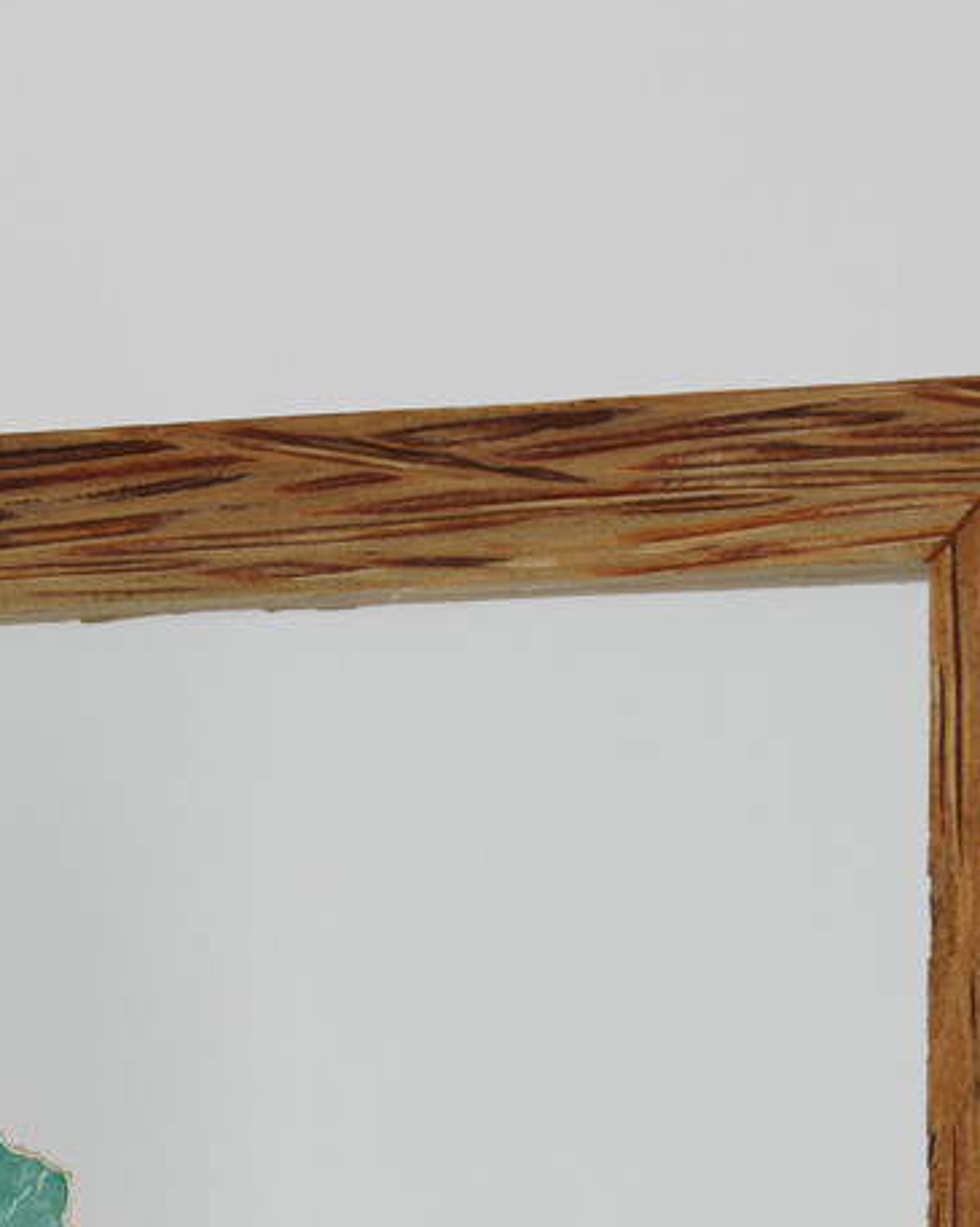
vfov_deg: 5.7
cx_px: 124
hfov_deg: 4.6
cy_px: 2049
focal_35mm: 337
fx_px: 12230
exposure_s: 1/125
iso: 64
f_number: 13
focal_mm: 120
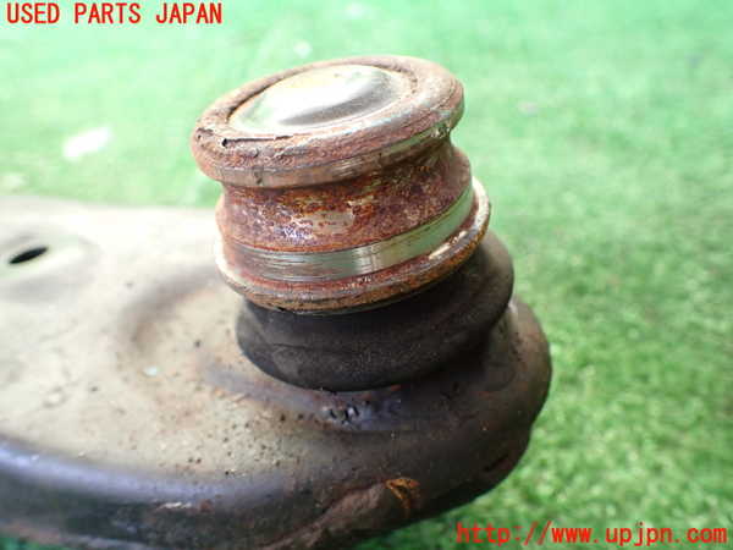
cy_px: 275
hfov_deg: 60.0
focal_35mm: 30
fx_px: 635
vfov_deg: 46.8
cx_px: 366
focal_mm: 5.4
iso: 500
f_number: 2.3
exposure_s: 1/125
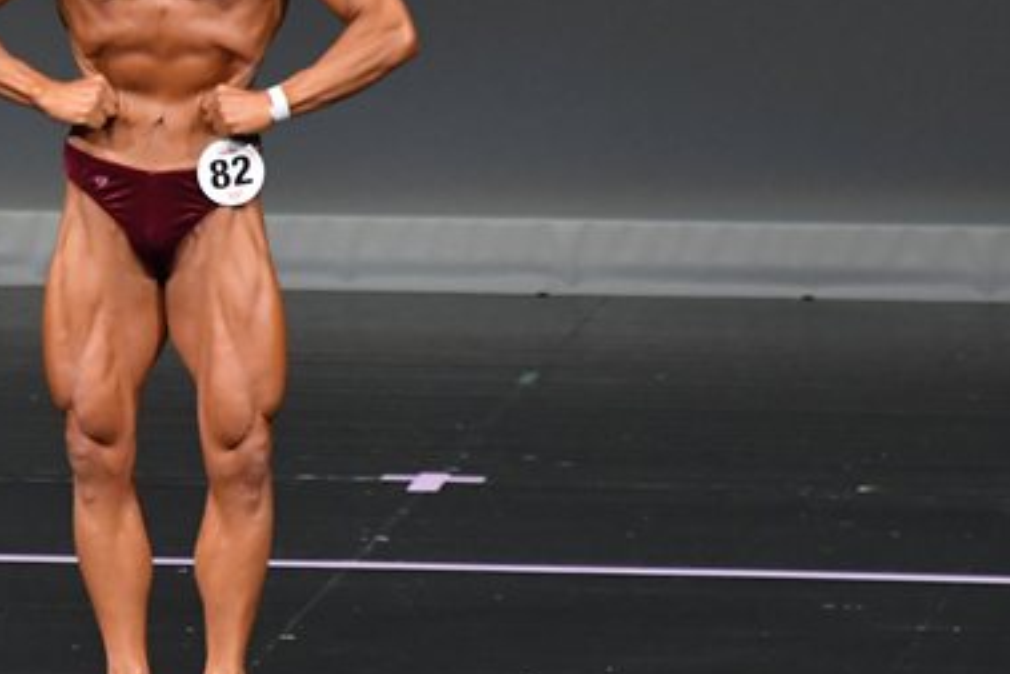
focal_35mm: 705
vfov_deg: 2.0
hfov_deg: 2.9
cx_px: 60
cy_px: 202
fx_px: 19786
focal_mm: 230
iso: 4000
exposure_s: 1/400
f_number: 5.6
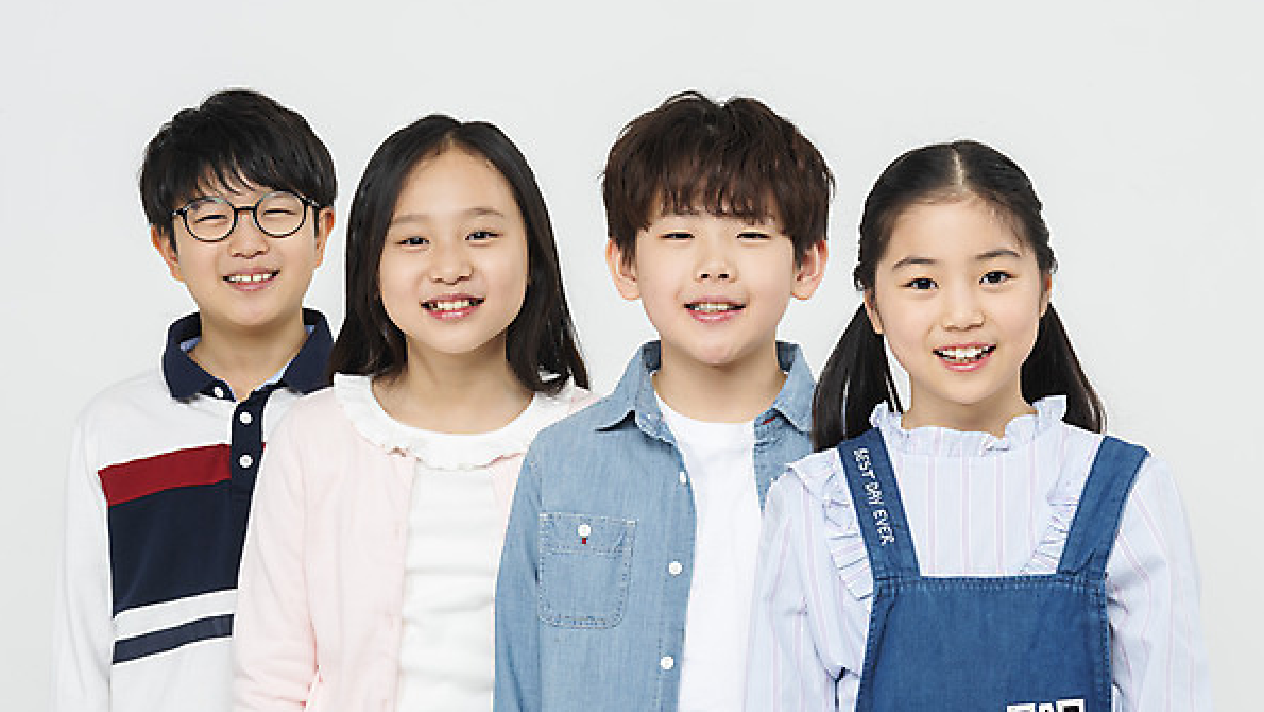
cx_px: 630
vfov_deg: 7.0
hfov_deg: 12.4
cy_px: 410
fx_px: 5833
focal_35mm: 174
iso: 100
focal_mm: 165
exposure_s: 1/125
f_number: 20
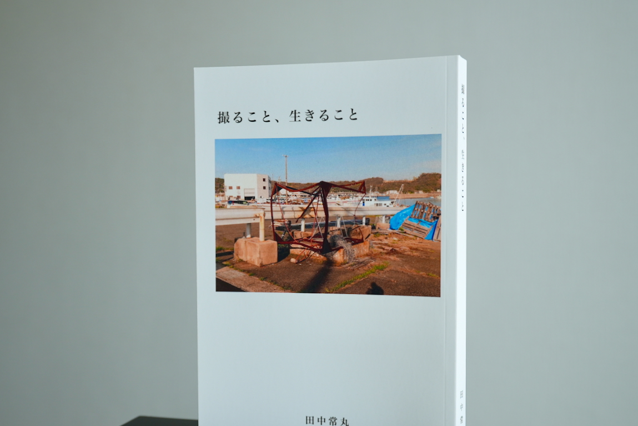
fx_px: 691
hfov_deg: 49.5
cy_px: 236
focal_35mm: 39
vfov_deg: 34.2
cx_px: 351
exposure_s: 1/50
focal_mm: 35
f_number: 4.5
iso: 80
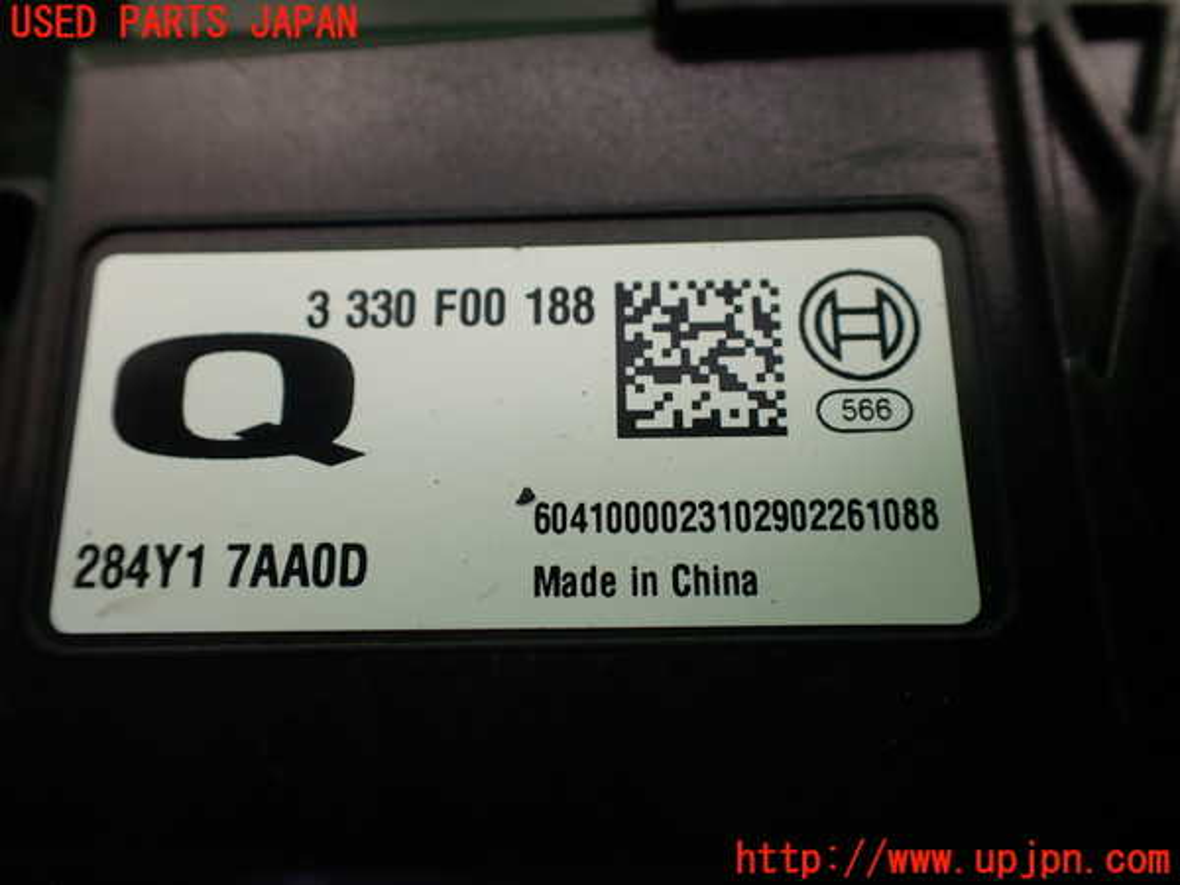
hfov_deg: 60.0
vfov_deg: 46.8
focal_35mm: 30
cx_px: 590
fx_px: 1023
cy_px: 442
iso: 100
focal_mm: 5.4
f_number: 2.3
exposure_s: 1/125
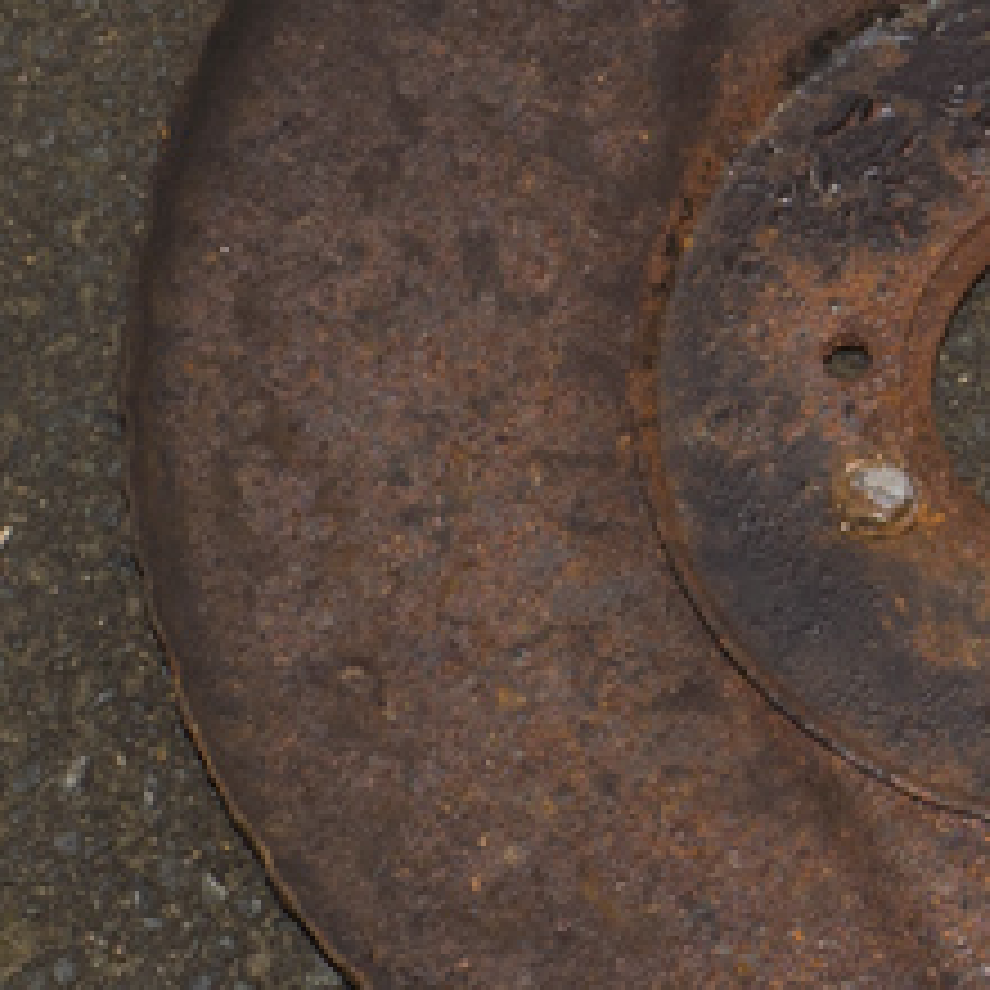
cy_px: 218
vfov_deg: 6.0
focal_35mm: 290
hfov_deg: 5.9
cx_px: 1868
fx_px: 9383
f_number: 8
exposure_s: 1/125
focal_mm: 50
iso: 200
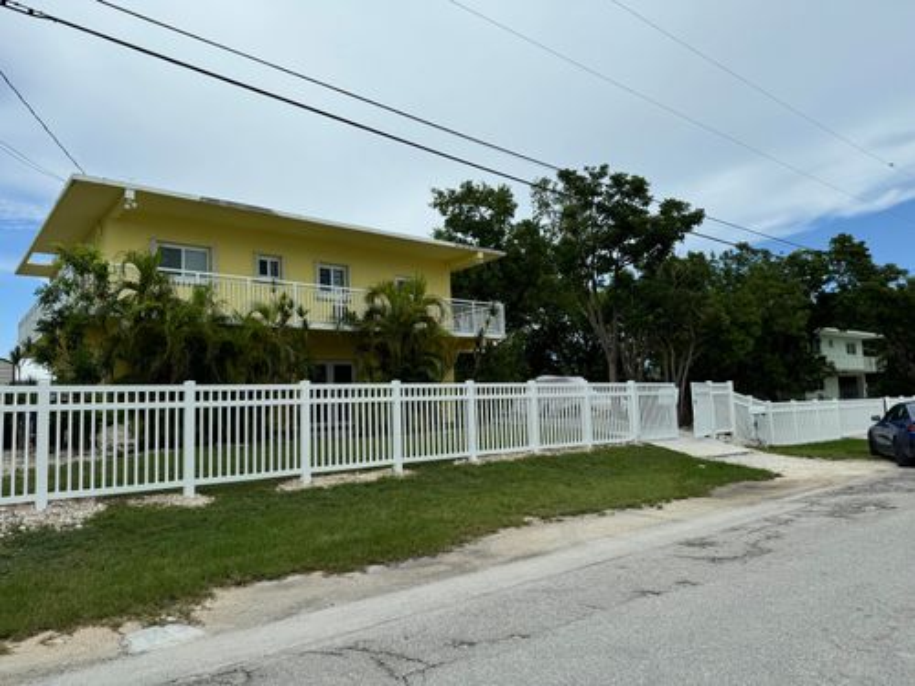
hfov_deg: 71.6
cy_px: 343
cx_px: 458
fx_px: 634
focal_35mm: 24
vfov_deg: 56.8
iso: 80
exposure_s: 1/7092
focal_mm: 6.76
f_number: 1.78
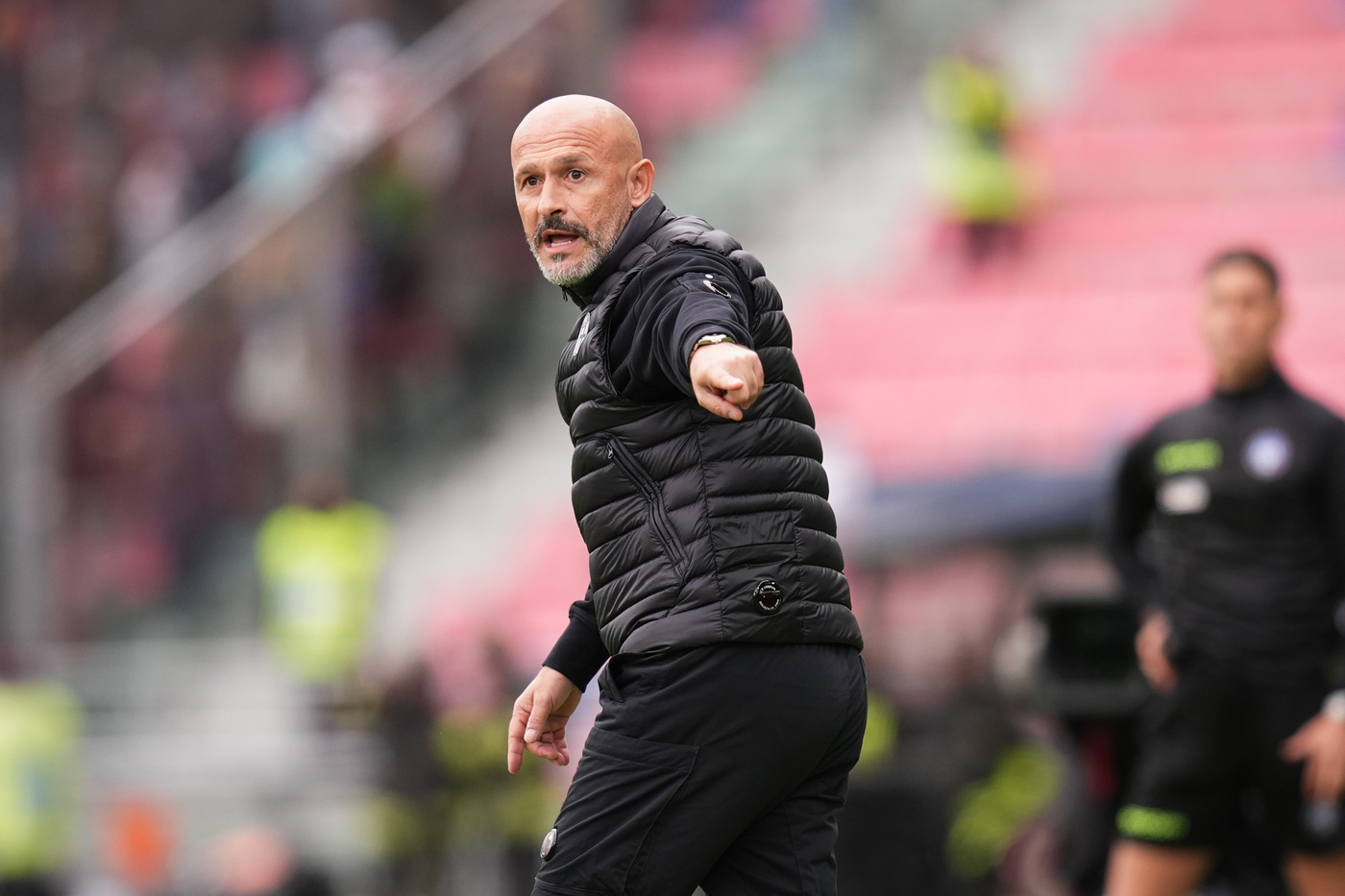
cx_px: 672
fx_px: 14942
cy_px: 448
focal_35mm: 400
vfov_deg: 3.4
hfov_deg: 5.2
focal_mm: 400
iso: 800
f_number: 3.2
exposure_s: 1/2500
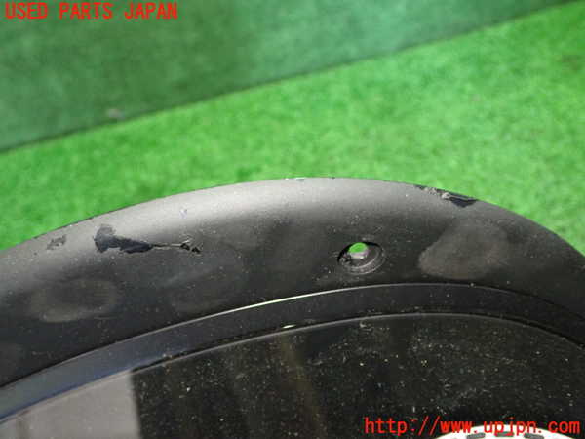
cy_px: 220
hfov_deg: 49.0
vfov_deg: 37.7
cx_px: 292
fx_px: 642
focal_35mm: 38
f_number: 2.7
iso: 800
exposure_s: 1/20
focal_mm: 6.83
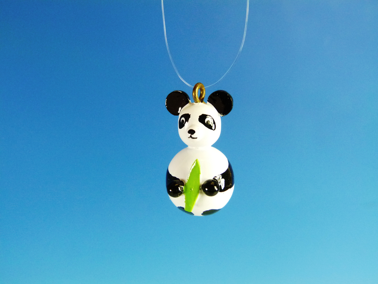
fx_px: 371
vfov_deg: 41.8
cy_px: 142
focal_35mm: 34
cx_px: 189
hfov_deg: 54.0
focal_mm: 6.2
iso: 400
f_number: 3.6
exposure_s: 1/400
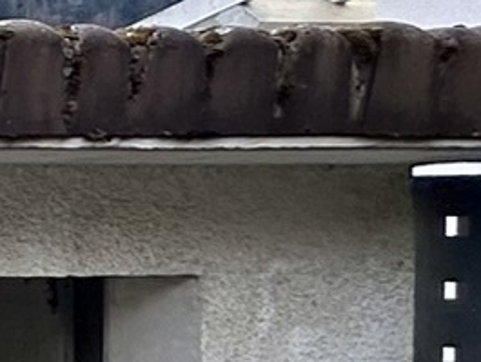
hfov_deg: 9.3
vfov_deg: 13.7
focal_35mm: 108
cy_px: 246
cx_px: -1251
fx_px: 1501
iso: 40
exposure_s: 1/469
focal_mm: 2.22
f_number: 2.2
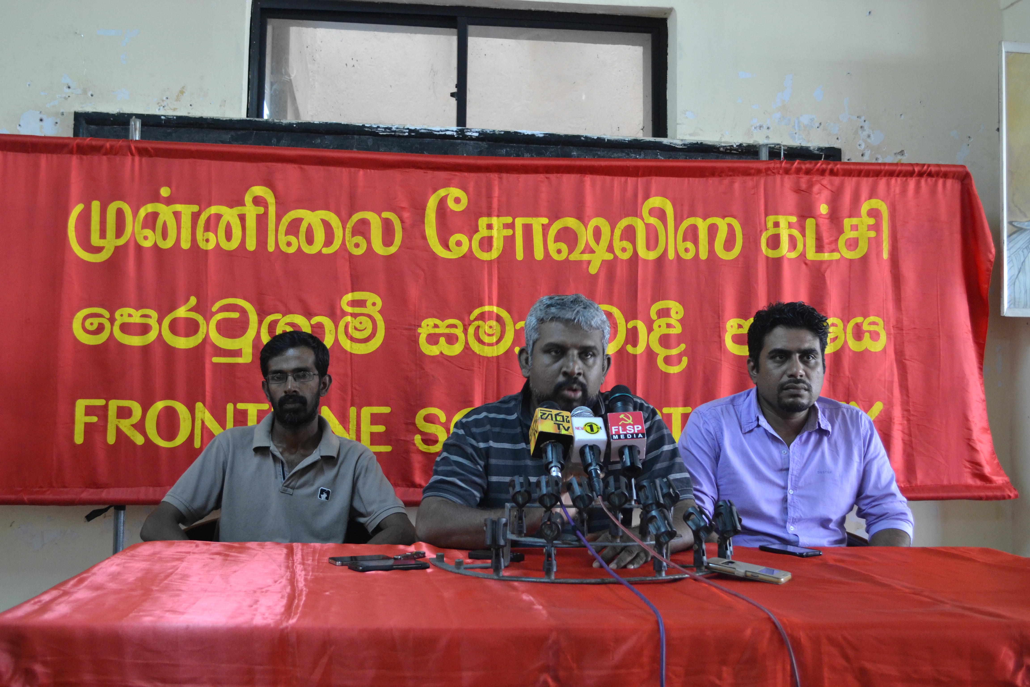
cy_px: 344
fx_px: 1116
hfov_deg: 49.6
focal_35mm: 39
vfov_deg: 34.2
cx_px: 515
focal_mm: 26
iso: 1400
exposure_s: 1/15
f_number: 4.2
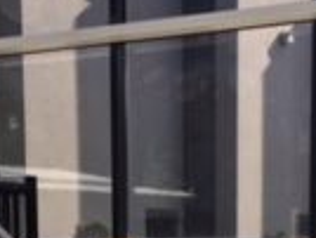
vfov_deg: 11.7
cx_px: 170
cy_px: 397
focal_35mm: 119
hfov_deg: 16.5
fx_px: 1088
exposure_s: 1/520
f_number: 2.2
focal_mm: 4.15
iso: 32
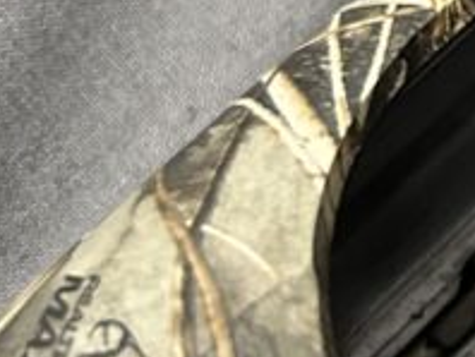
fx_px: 1443
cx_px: 830
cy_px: 79
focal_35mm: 105
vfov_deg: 14.1
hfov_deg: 16.1
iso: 640
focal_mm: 5.7
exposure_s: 1/40
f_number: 1.5
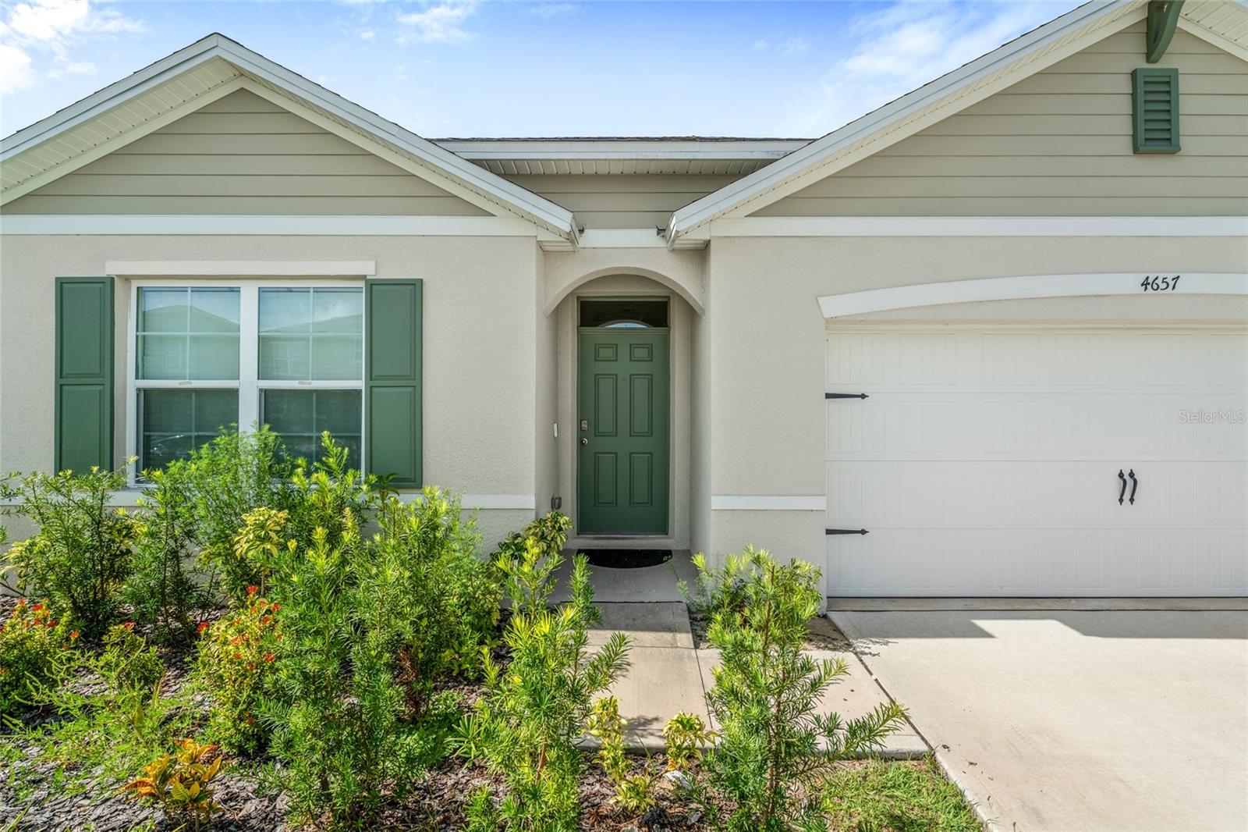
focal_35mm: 16
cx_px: 624
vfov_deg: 73.7
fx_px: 555
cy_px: 416
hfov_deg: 96.7
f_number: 8
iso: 100
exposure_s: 1/80
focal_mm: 16
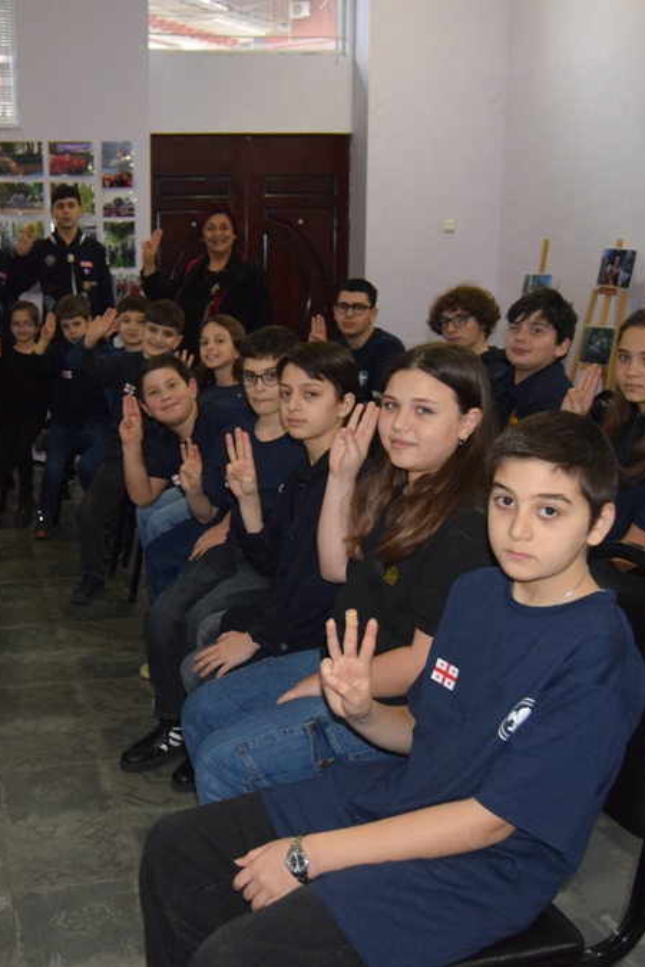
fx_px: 1101
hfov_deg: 32.1
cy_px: 478
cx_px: 162
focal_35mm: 41
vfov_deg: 47.4
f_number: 3.5
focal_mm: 18
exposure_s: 1/60
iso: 3200
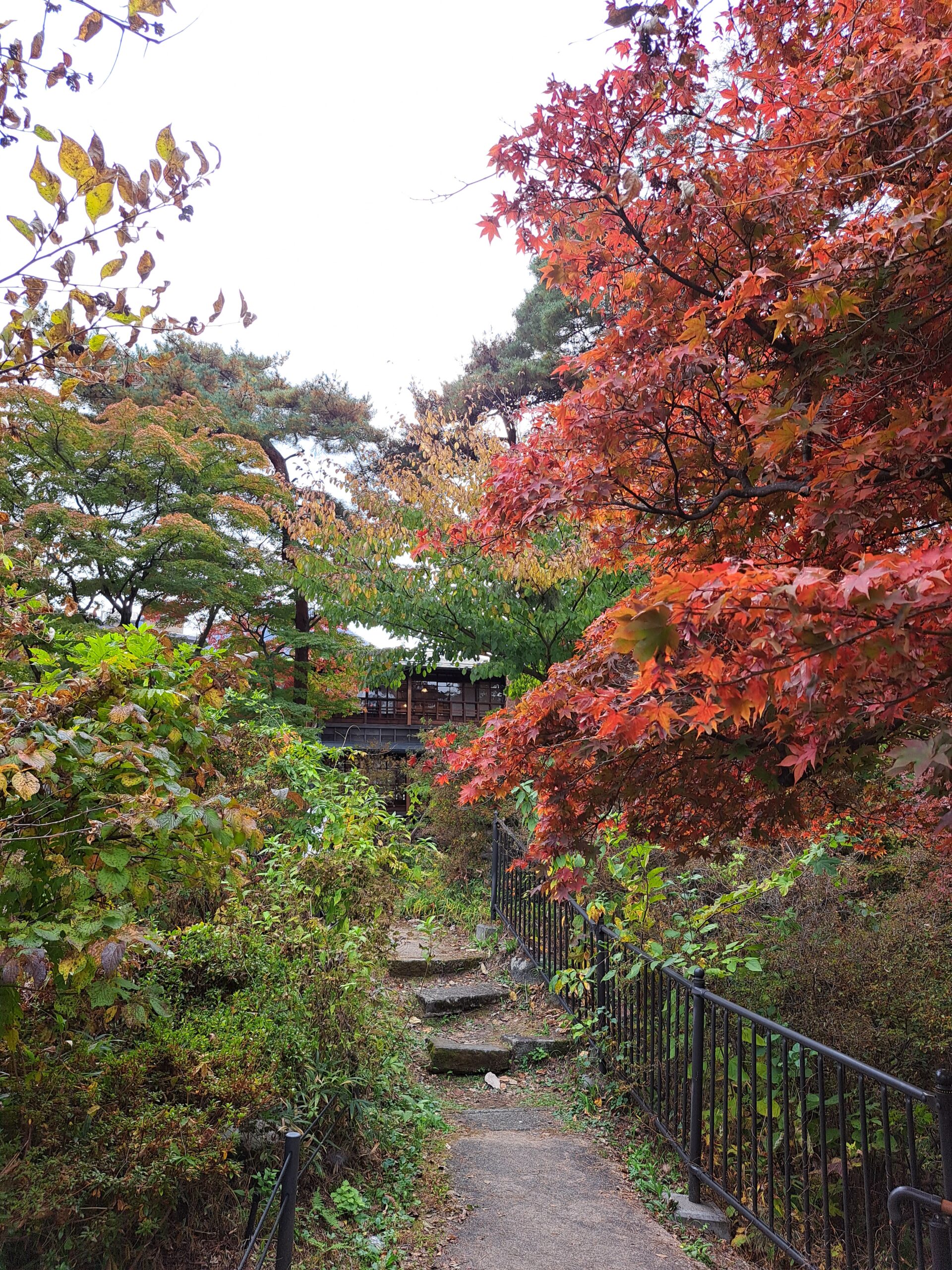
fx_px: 880
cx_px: 476
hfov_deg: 56.8
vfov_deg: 71.6
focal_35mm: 24
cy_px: 635
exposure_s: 1/388
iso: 50
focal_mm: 5.23
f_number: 1.8
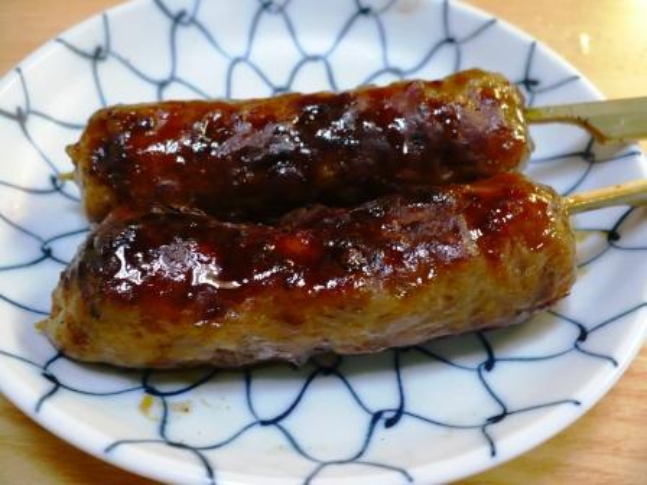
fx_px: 692
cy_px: 242
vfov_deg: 38.7
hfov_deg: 50.1
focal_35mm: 37
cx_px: 324
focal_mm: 6.1
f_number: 2.8
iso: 200
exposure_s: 1/8
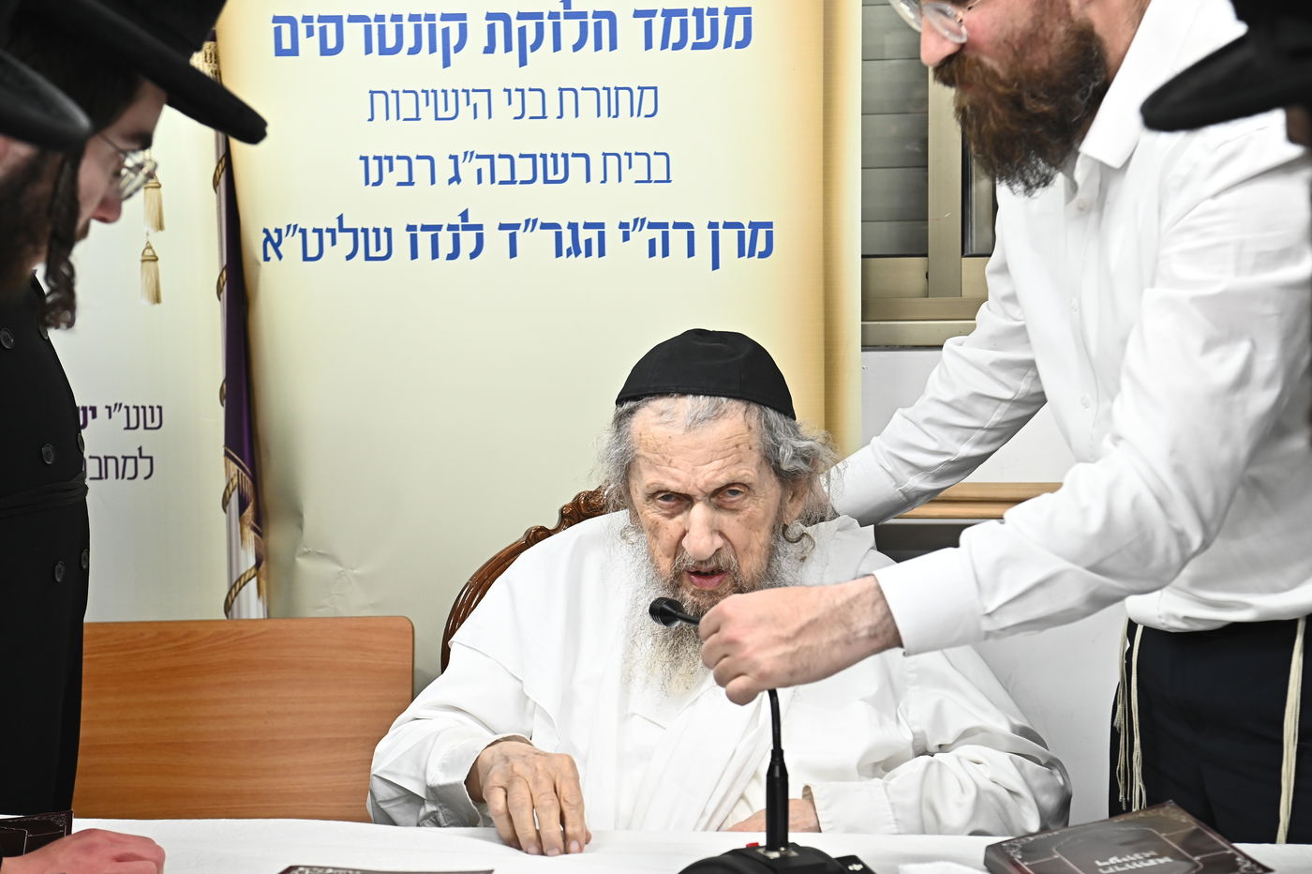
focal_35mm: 70
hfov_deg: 28.9
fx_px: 2550
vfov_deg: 19.4
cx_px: 656
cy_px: 437
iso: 1600
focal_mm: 70
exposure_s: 1/160
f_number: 5.6
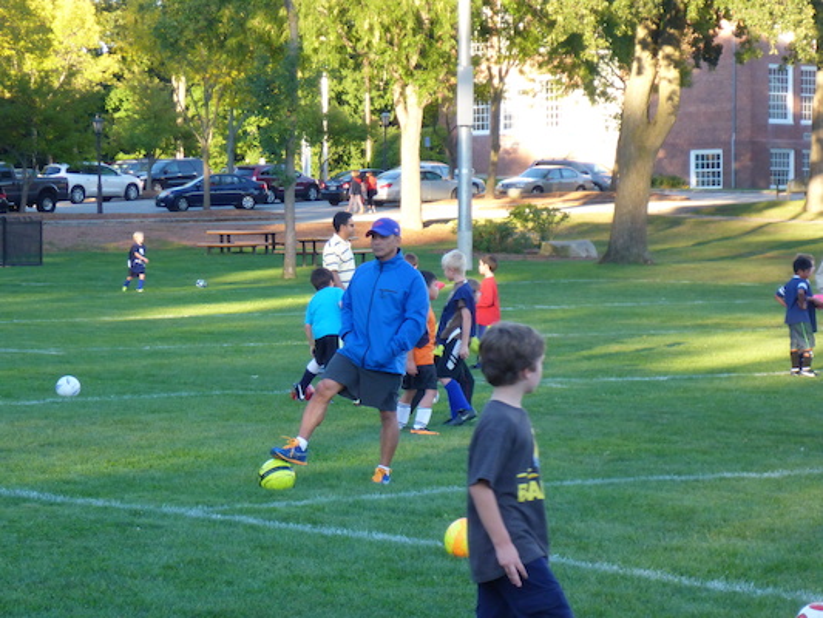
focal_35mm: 128
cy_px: 309
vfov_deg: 11.6
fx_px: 3044
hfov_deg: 15.4
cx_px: 412
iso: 400
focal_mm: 22.8
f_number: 5.9
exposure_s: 1/100
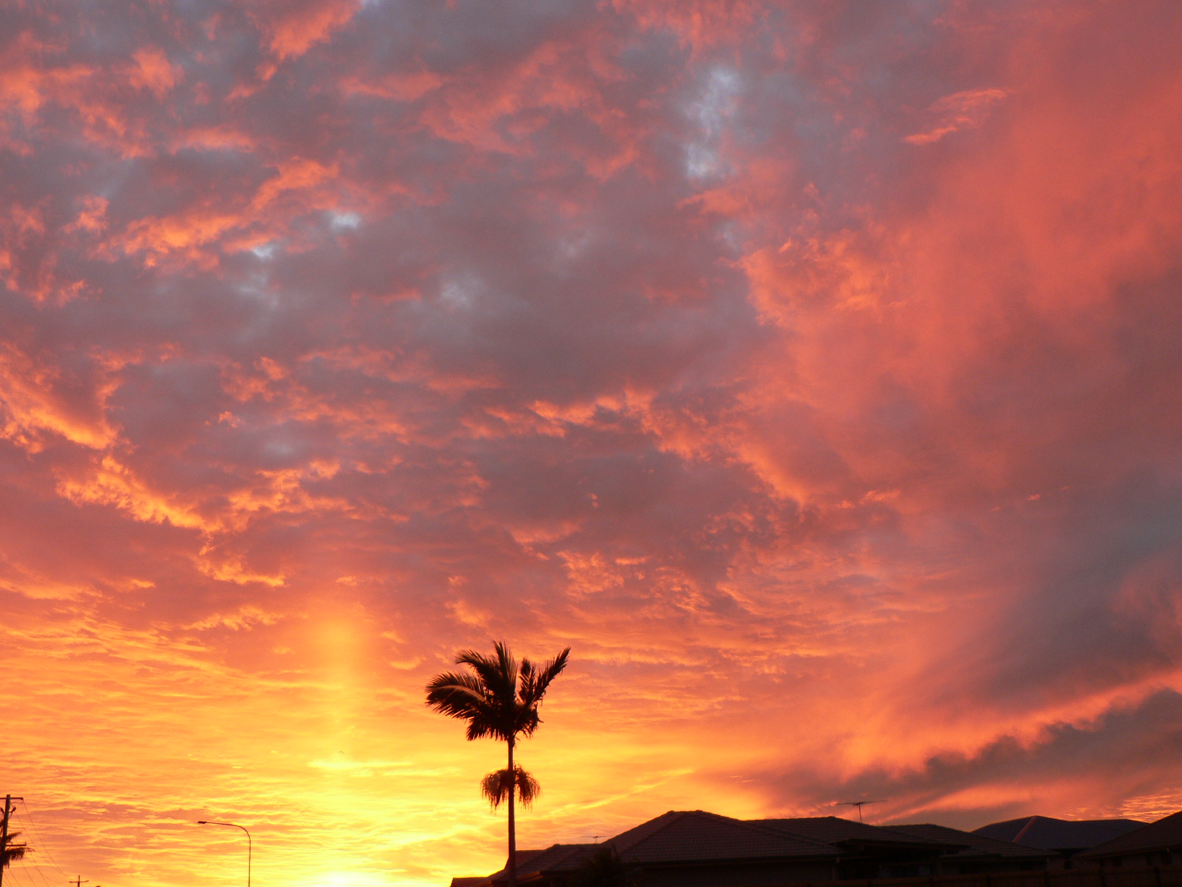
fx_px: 1434
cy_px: 444
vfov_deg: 34.3
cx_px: 591
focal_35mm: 42
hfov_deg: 44.8
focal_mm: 7
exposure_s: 1/30
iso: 100
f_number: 2.8
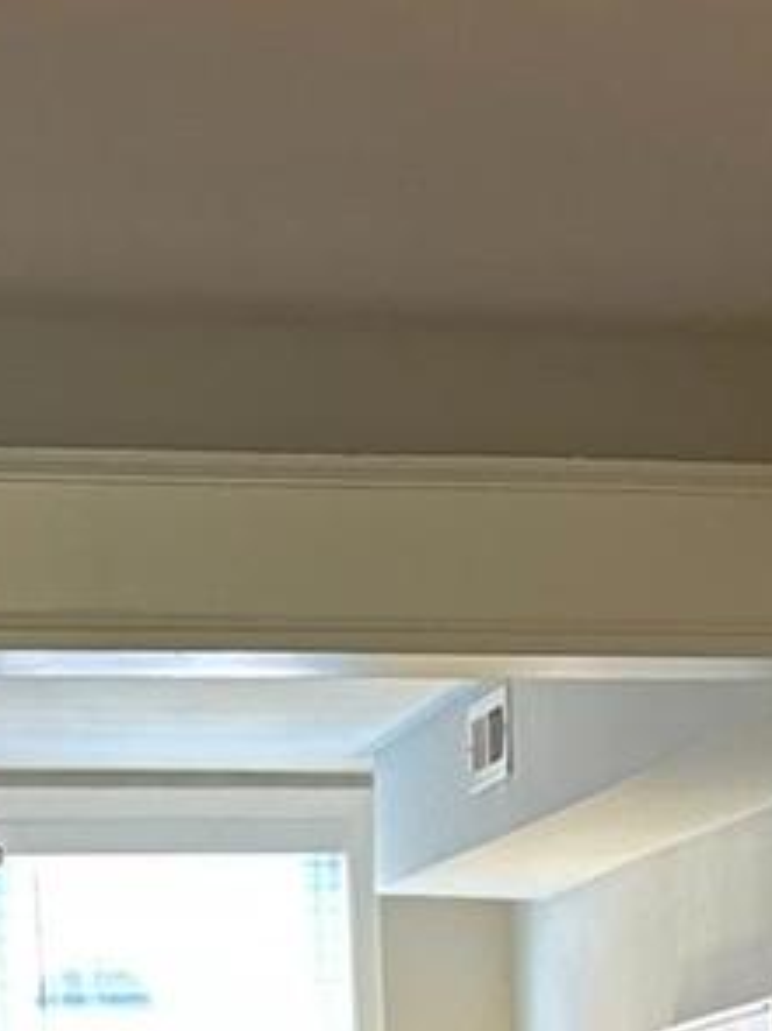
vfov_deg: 13.1
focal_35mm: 125
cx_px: 622
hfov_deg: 11.8
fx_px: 3720
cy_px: 2233
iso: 250
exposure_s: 1/60
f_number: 1.78
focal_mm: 6.86
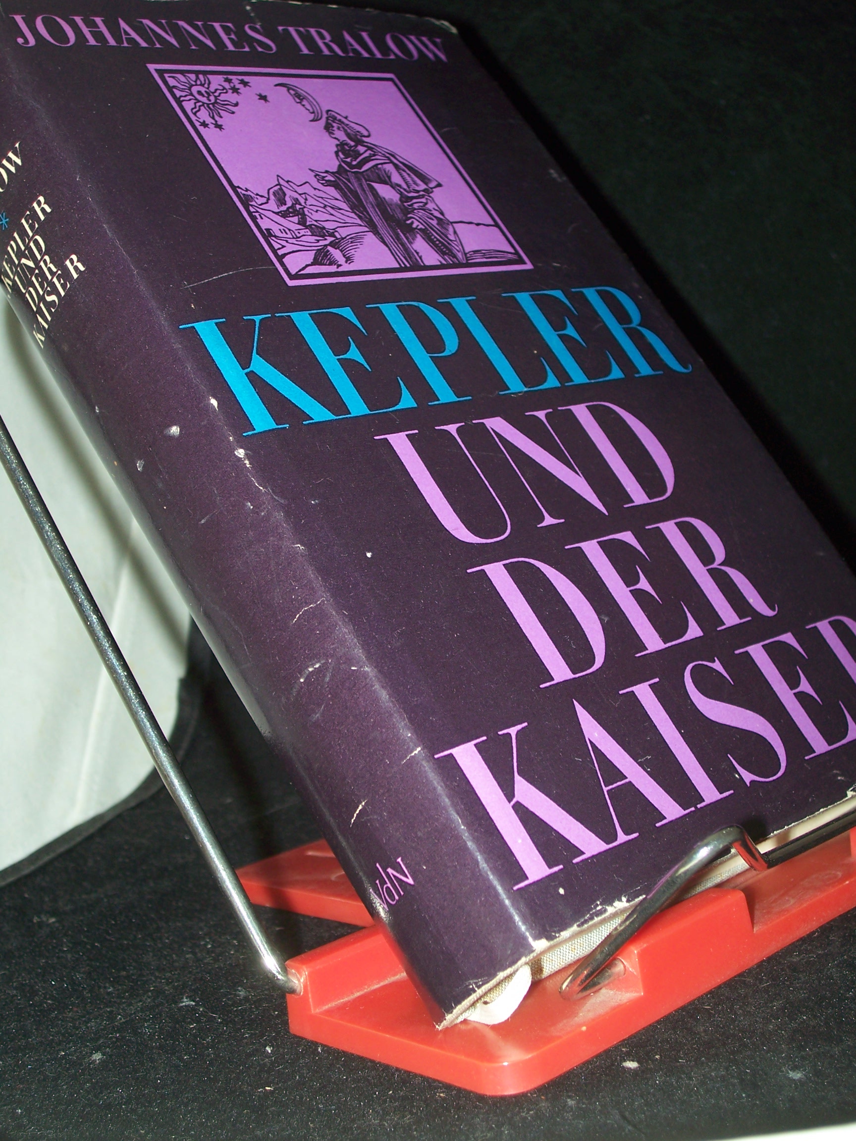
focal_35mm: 53
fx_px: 1747
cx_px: 428
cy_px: 570
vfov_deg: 36.2
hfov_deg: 27.5
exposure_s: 1/80
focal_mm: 8.7
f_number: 3.2
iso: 80
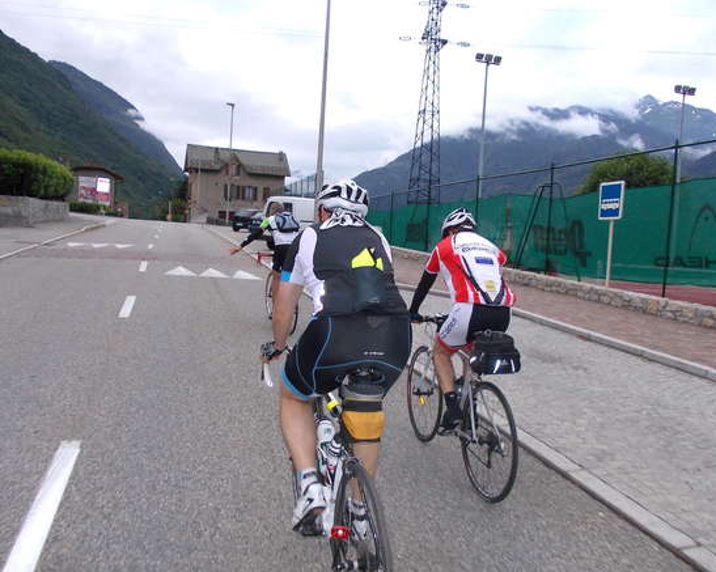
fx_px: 635
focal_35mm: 30
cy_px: 292
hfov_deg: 58.8
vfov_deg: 48.5
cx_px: 372
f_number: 2.7
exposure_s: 1/200
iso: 80
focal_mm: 4
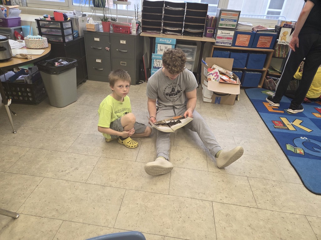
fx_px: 213
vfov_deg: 58.9
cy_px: 120
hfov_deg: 73.9
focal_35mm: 23
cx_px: 160
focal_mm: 5.4
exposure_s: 1/120
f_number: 1.8
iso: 125
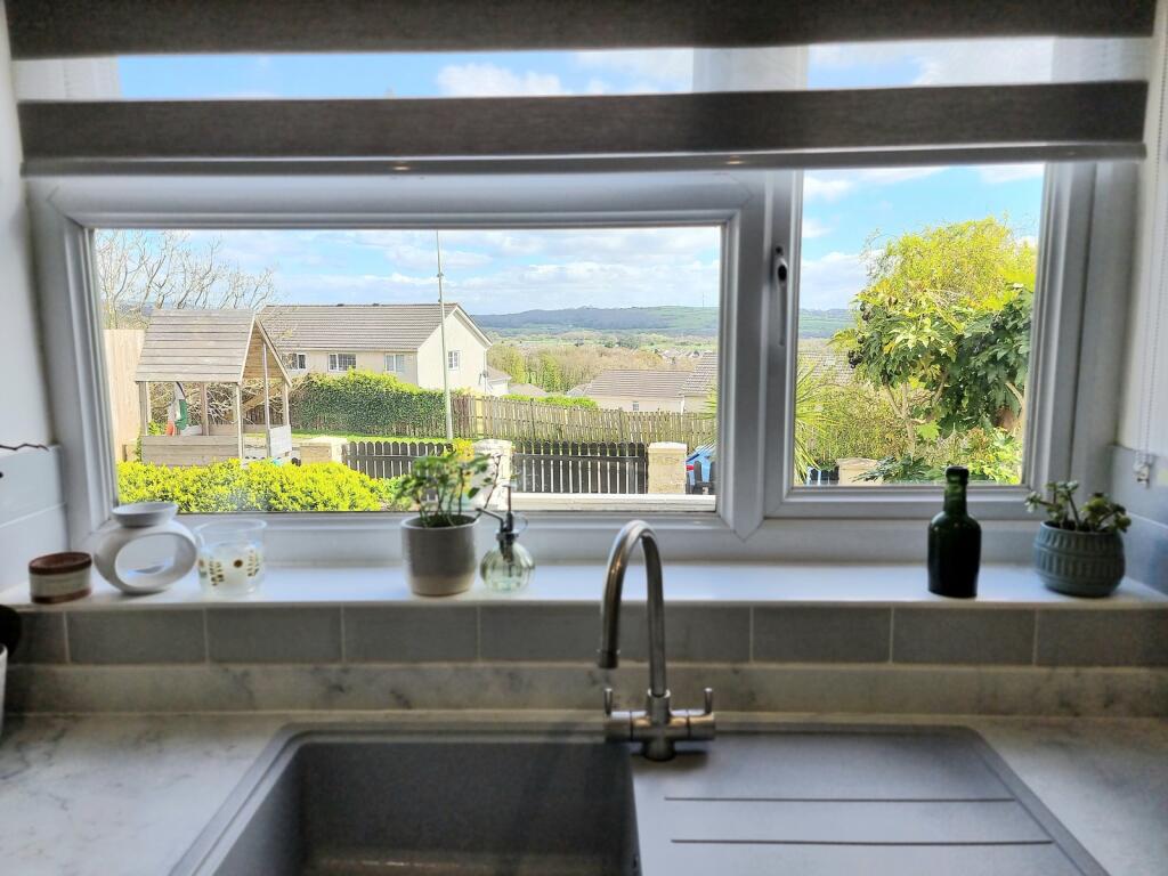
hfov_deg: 71.6
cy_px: 438
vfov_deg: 56.8
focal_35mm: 24
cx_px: 584
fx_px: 810
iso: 50
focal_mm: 6.7
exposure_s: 1/333
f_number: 1.8
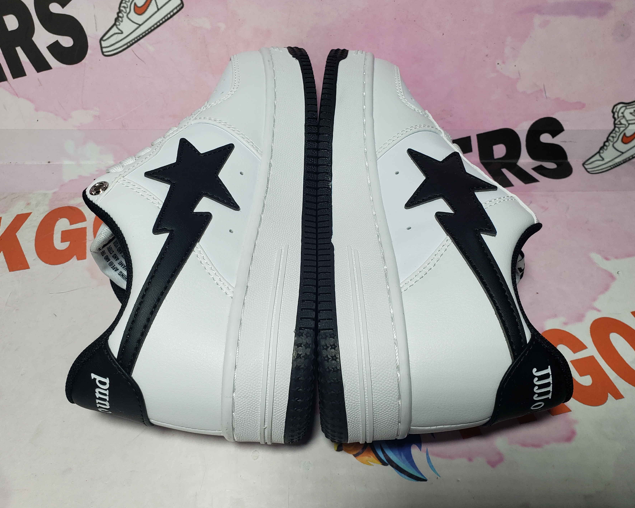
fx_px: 545
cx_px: 304
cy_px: 247
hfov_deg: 60.4
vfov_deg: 50.0
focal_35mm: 29
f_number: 2.4
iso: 50
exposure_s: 1/260
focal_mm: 4.3
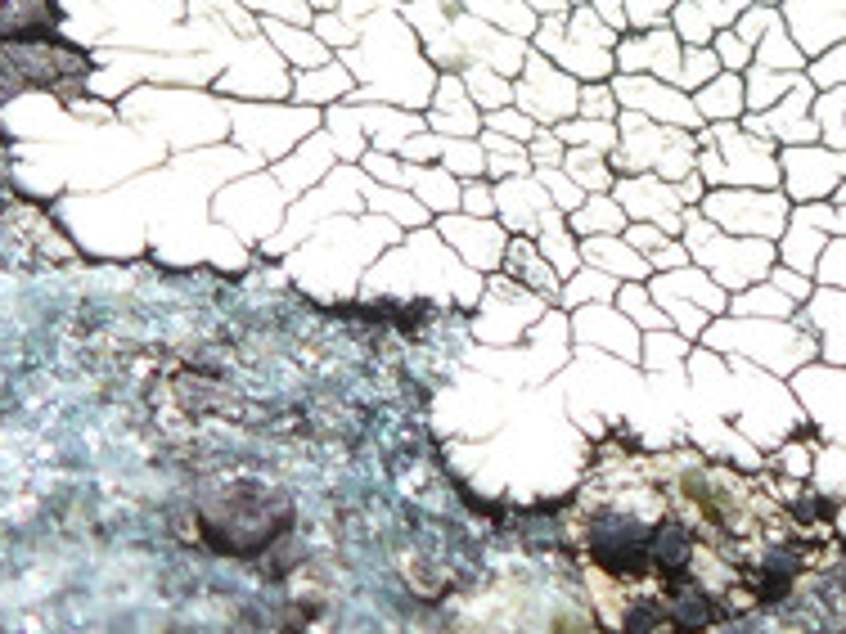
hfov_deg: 8.8
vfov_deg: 6.6
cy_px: 110
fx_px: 5474
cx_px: 634
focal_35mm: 224
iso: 80
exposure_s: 1/640
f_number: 3.3
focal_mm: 4.9
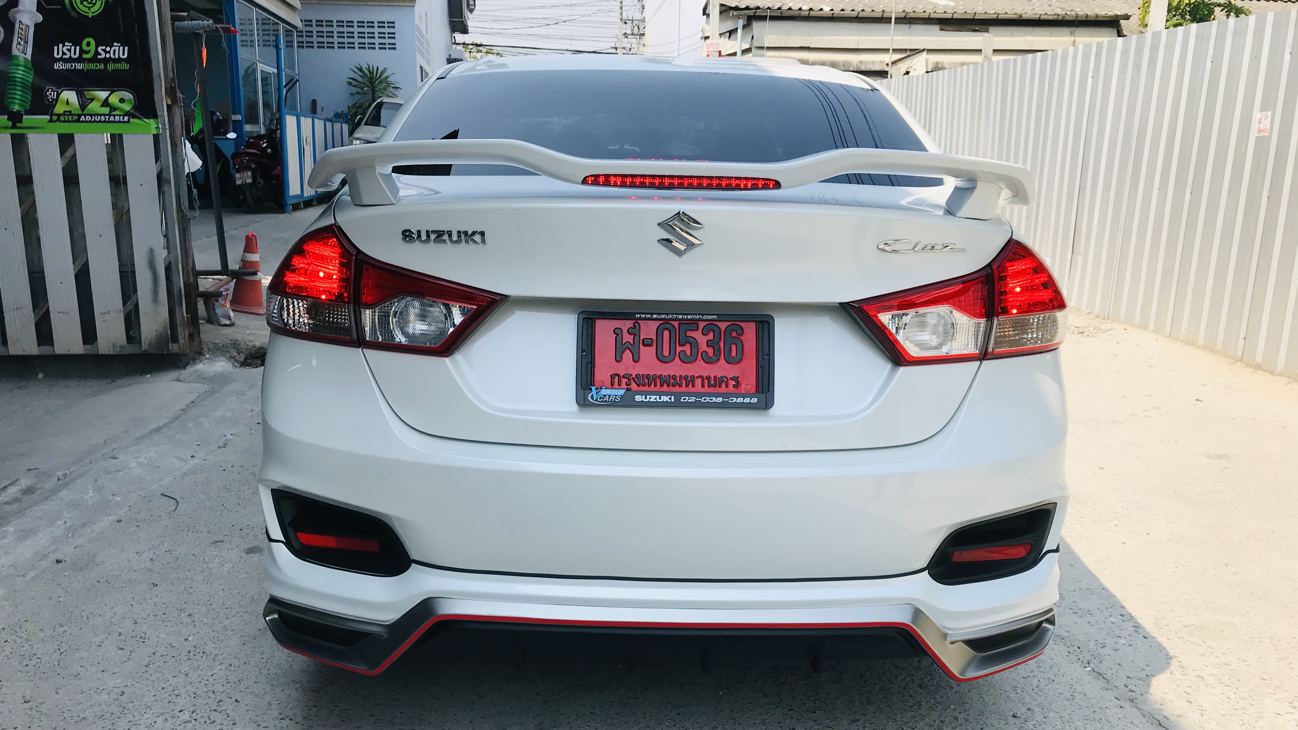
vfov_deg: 37.7
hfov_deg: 62.6
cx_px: 639
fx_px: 1067
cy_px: 412
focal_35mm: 31
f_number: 1.8
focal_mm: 3.99
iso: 20
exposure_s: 1/1681
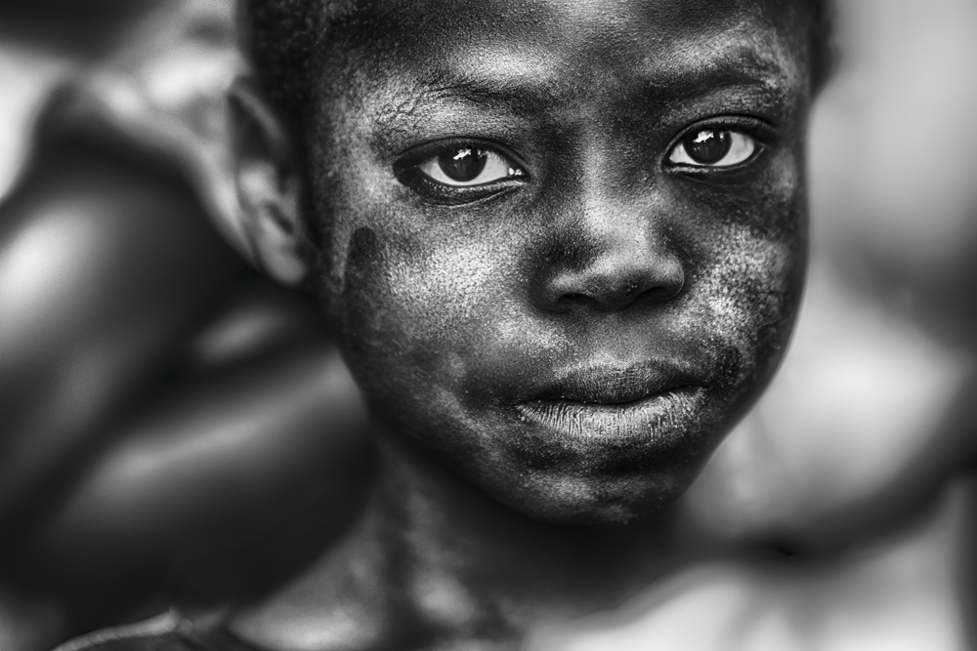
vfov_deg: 6.9
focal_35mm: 200
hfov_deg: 10.3
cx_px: 488
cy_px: 326
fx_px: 5428
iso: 400
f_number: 3.2
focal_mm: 200
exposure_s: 1/100
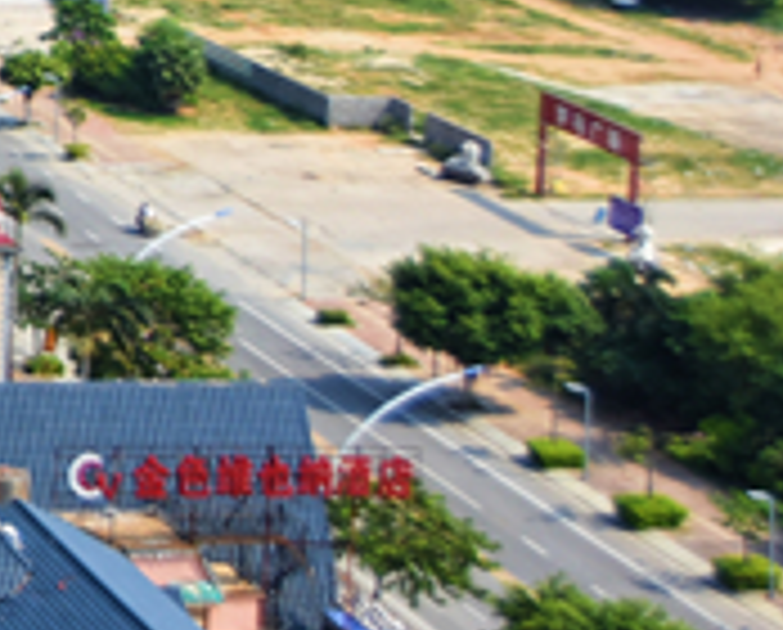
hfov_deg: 11.5
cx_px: -999
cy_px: -344
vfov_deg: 10.5
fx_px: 3298
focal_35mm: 142
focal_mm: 22
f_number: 4.5
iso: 200
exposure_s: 1/2000
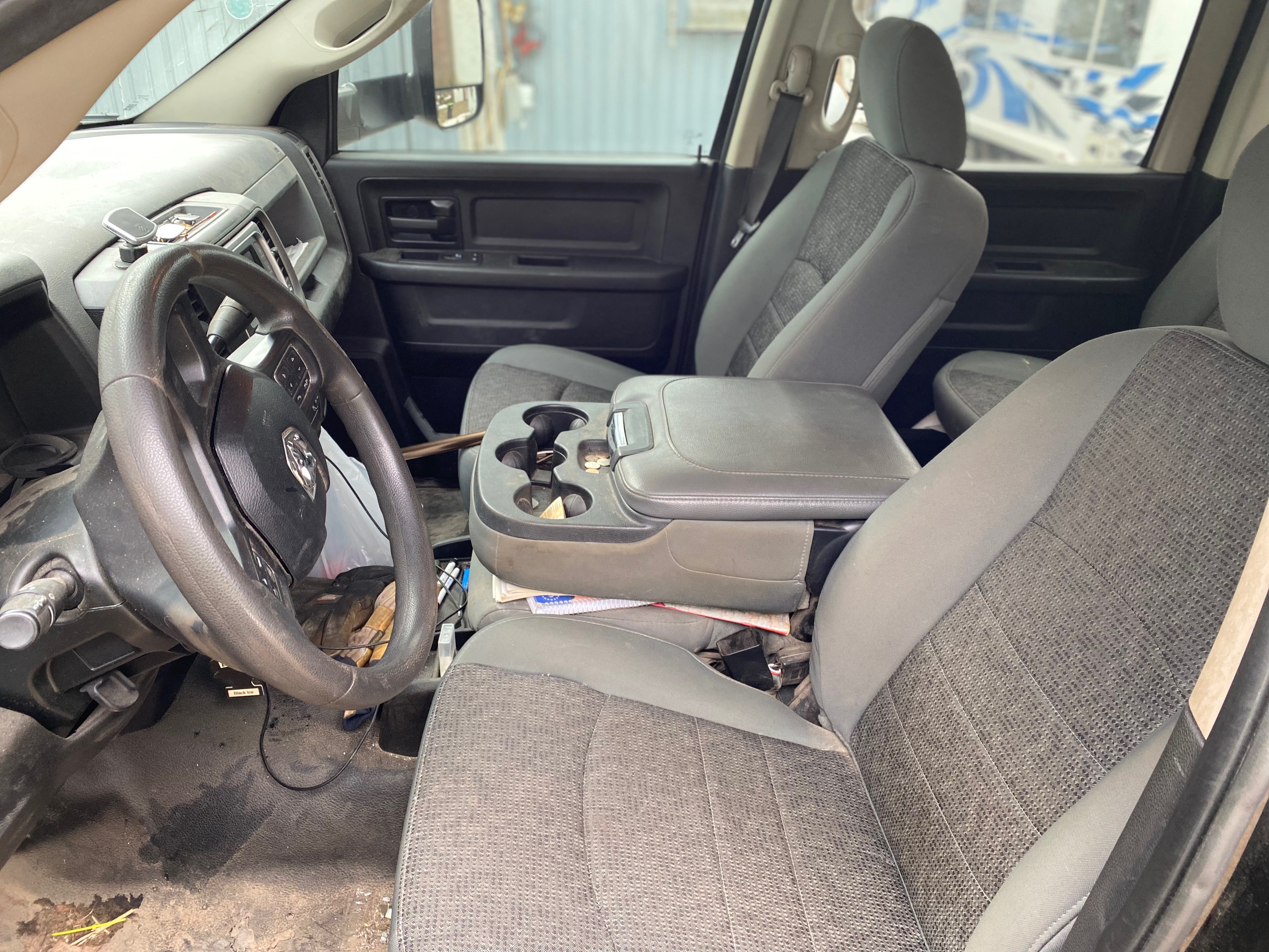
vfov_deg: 53.1
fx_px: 953
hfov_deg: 67.3
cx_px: 634
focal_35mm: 26
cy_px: 476
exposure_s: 1/95
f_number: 1.8
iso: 125
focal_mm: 4.25
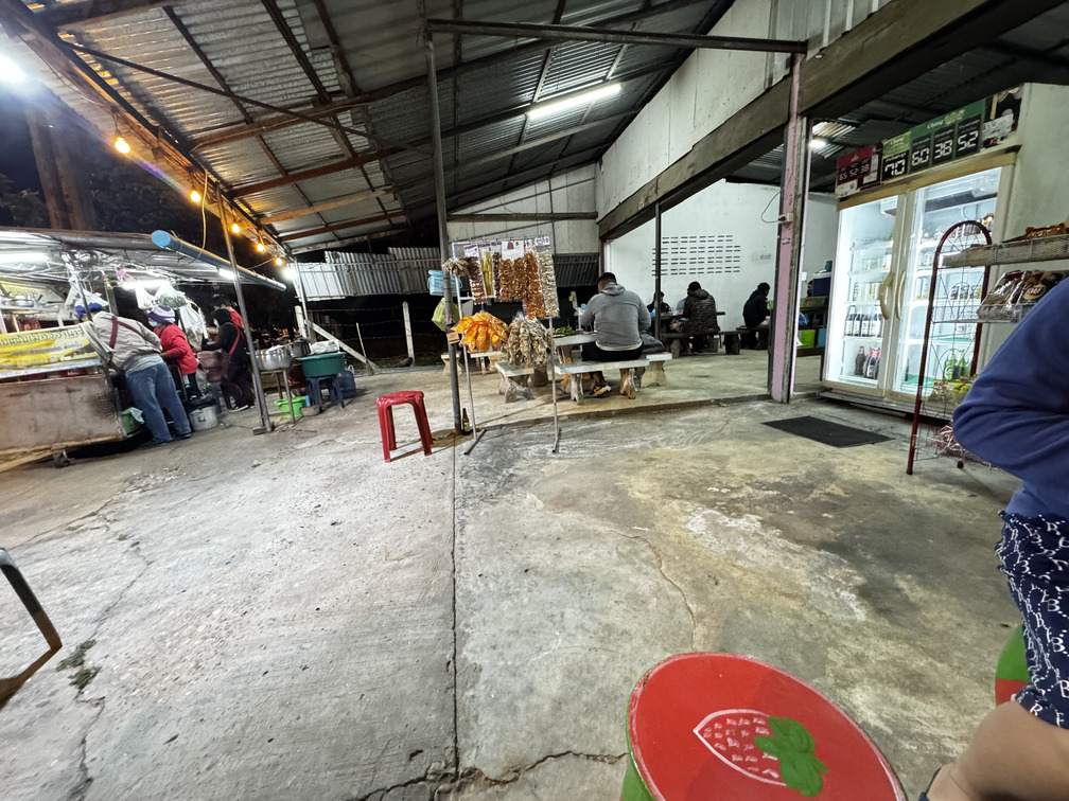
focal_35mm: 14
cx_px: 534
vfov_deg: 85.7
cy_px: 400
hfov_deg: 102.1
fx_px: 432
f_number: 2.2
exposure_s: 1/50
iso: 1000
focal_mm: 2.22
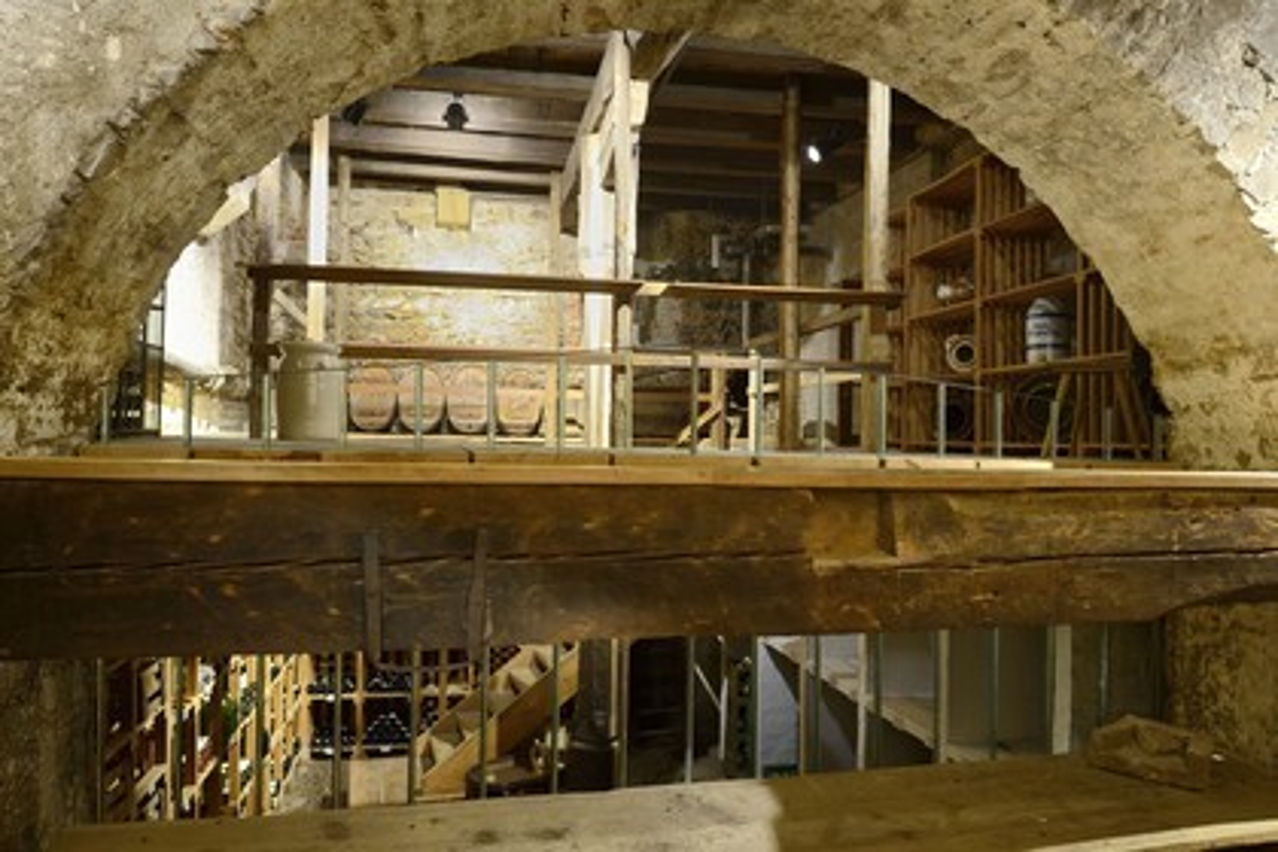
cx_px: 639
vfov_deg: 53.1
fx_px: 852
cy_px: 426
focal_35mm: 24
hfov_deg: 73.7
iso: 1600
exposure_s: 1/2.5
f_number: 6.3
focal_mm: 24
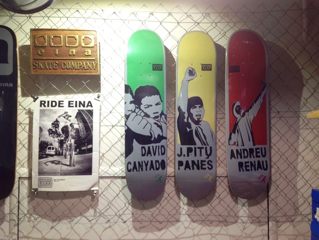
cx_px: 161
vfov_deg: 39.7
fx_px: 332
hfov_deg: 51.3
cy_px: 118
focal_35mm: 36
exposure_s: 1/17
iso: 64
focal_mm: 4.28
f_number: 2.4
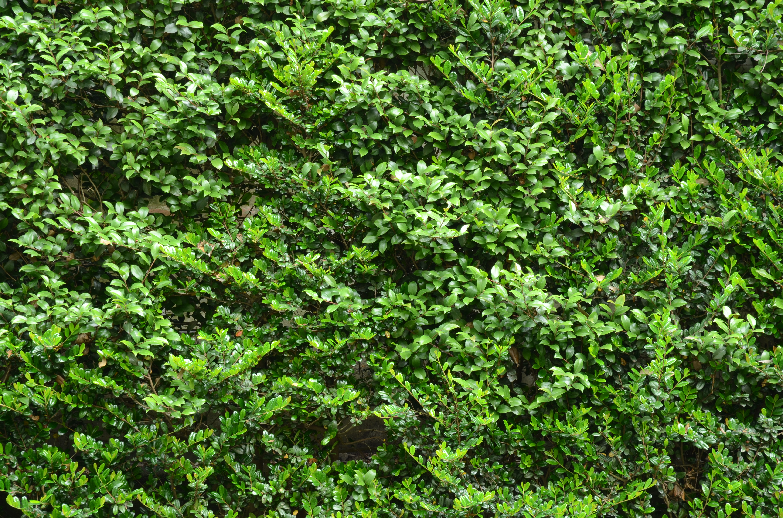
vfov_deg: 10.7
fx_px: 2767
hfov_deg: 16.1
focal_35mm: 128
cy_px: 259
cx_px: 392
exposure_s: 2
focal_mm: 85
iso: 100
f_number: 11
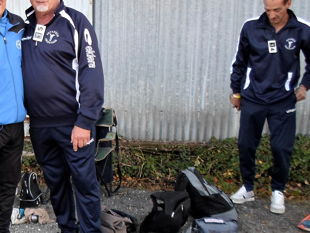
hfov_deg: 38.5
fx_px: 412
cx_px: 33
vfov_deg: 31.5
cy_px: 108
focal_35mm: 46
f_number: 2.5
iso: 80
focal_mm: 4.5
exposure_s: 1/60
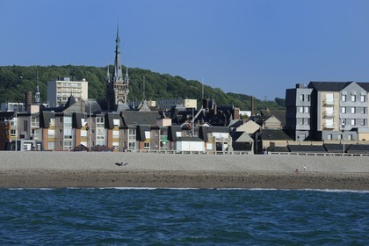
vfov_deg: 6.9
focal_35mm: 200
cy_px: 123
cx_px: 184
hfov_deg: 10.3
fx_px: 2050
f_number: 10
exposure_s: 1/400
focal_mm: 200
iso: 200
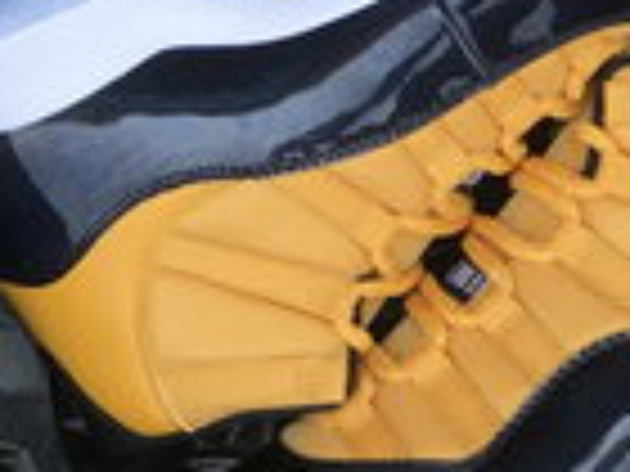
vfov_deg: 7.3
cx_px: 315
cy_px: -119
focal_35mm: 203
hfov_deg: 9.7
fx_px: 3695
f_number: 2.8
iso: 20
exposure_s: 1/164
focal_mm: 6.6
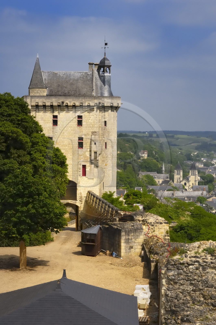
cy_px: 162
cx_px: 108
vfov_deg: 24.2
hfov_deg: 16.2
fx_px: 758
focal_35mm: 84
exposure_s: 1/160
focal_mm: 56
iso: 250
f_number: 17
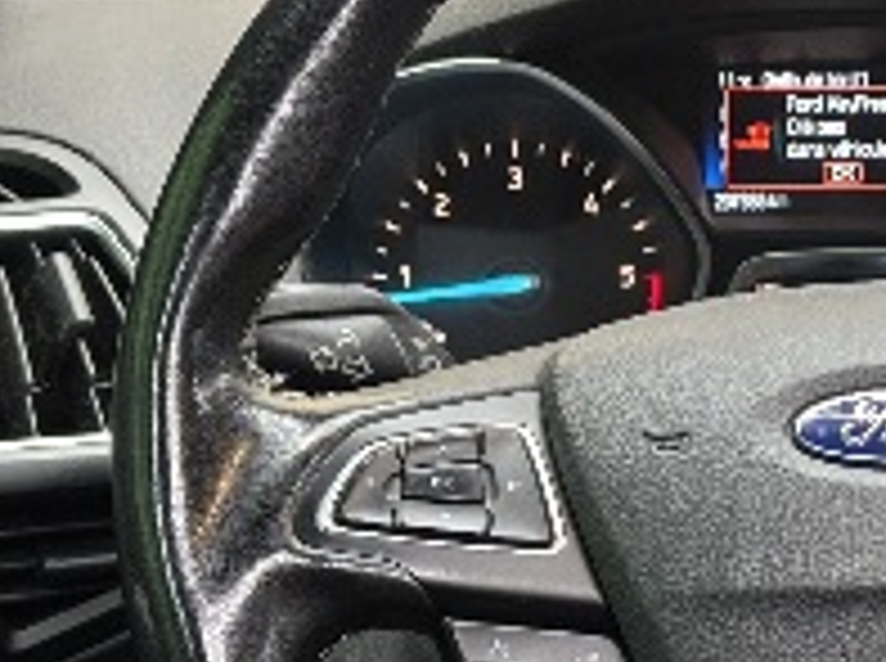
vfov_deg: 13.4
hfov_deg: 17.6
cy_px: 455
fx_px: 2810
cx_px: 796
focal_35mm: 110
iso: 200
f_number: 1.6
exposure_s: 1/33
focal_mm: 5.96
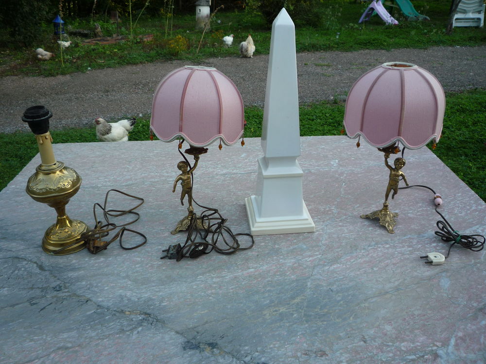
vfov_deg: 46.8
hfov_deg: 60.0
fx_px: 421
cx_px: 243
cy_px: 182
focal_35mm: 30
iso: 100
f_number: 3.3
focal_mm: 5.2
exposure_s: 1/80
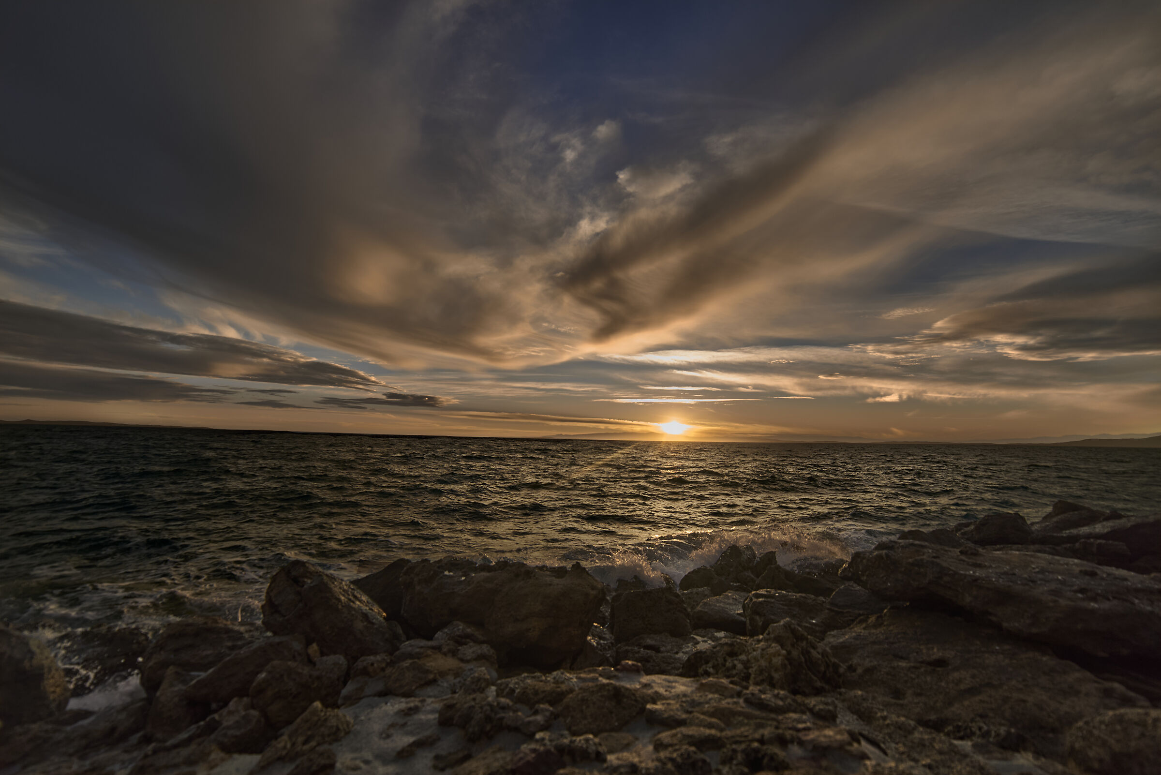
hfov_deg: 104.2
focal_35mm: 14
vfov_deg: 81.3
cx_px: 580
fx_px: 452
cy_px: 388
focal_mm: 14
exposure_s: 1/1000
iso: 200
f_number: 2.8
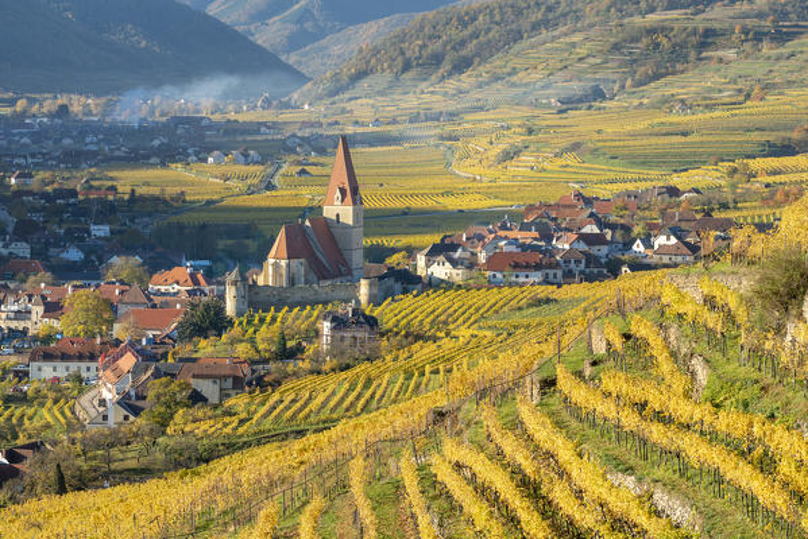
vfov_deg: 10.2
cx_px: 404
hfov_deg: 15.2
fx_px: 3031
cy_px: 270
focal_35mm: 135
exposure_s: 1/125
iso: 200
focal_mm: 135
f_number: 11
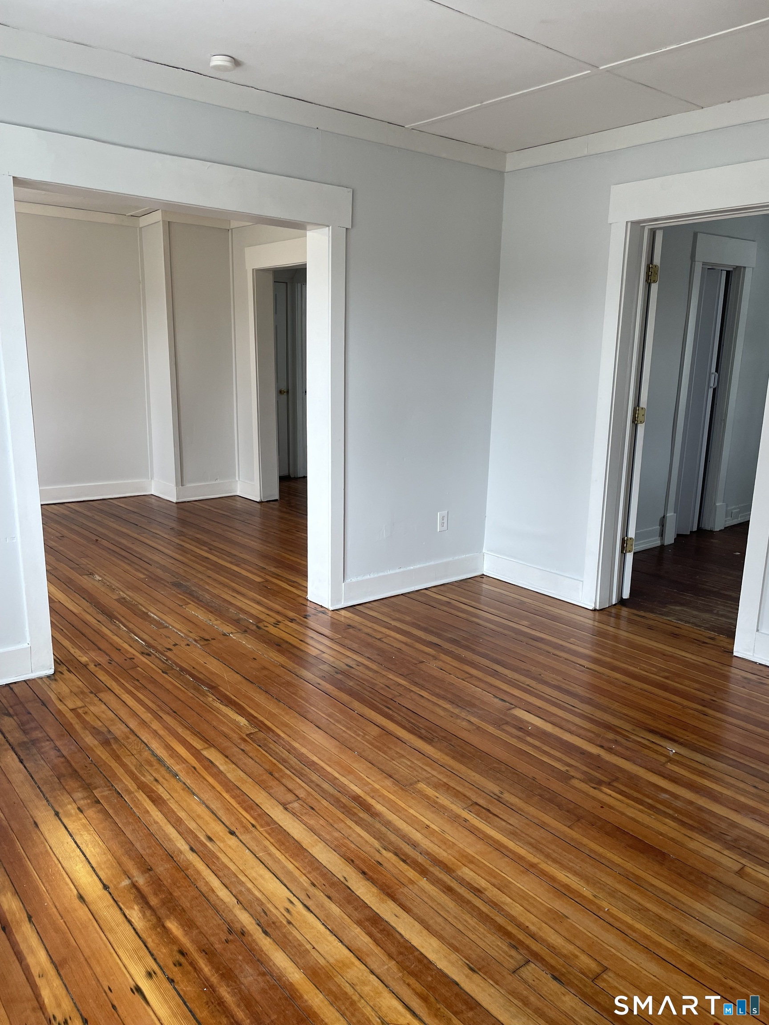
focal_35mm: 26
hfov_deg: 53.1
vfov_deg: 67.3
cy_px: 512
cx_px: 384
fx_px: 770
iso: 80
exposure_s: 1/60
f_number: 1.6
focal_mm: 4.2
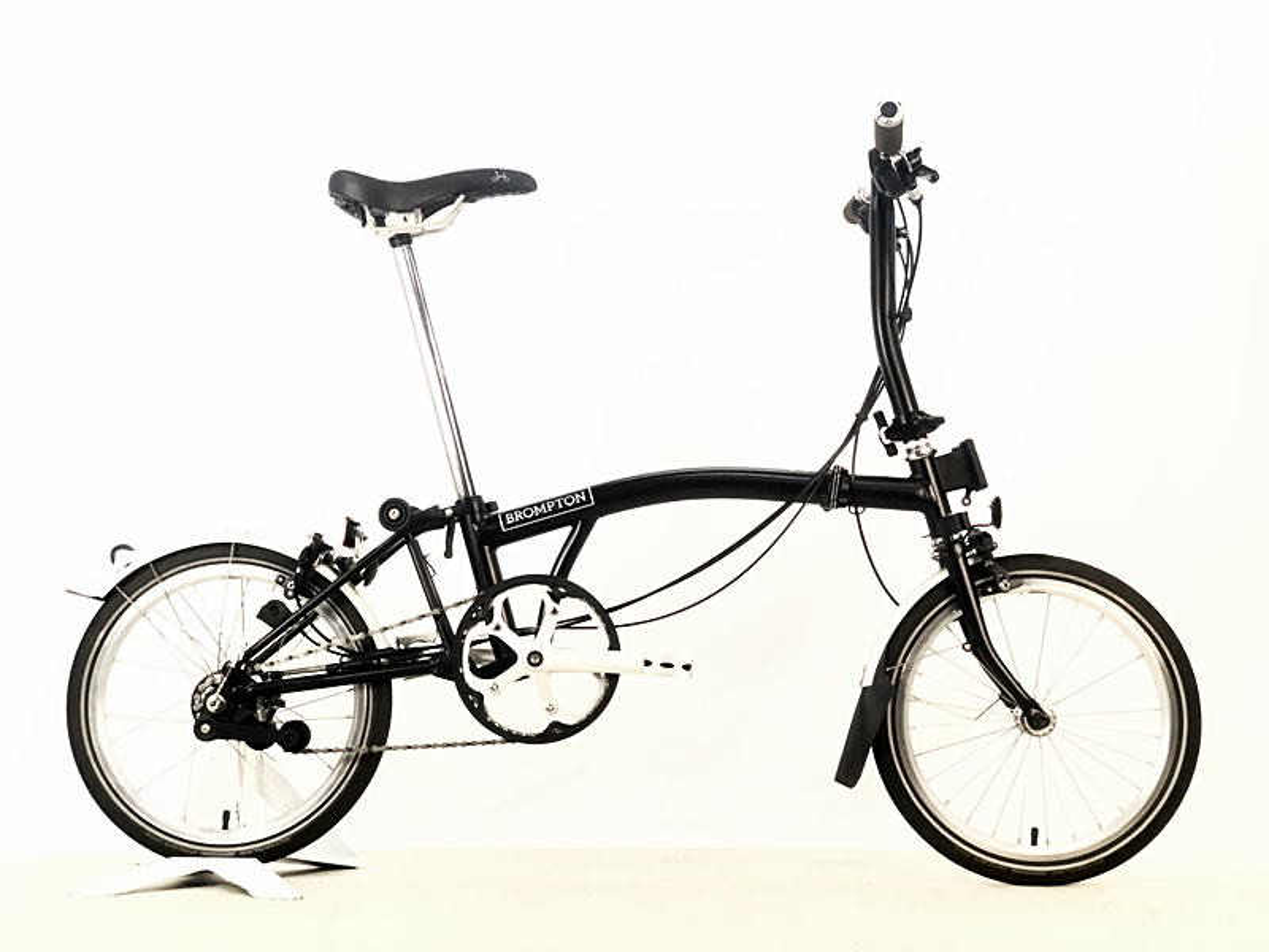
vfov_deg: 28.0
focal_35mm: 52
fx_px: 1906
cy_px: 476
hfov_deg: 36.8
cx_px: 634
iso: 100
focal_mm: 6
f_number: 2.4
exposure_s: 1/50
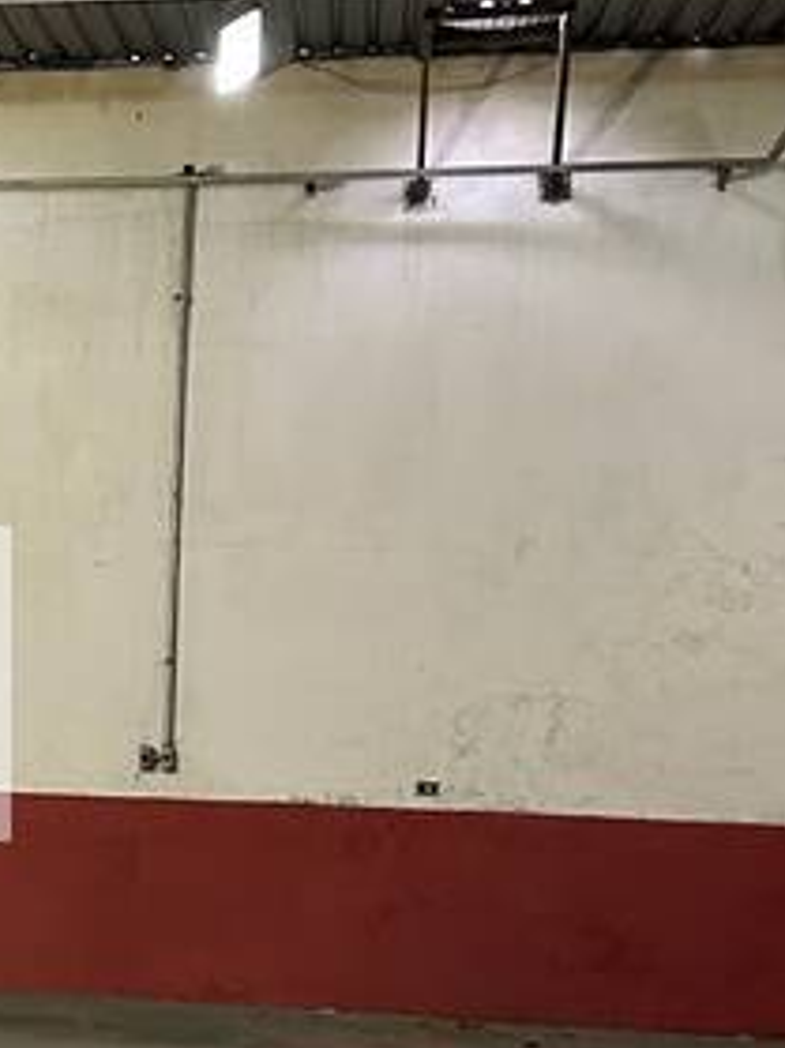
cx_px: -368
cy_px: 687
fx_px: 2814
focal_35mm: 93
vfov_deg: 21.0
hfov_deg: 14.8
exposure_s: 1/40
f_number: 1.78
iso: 640
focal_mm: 6.86
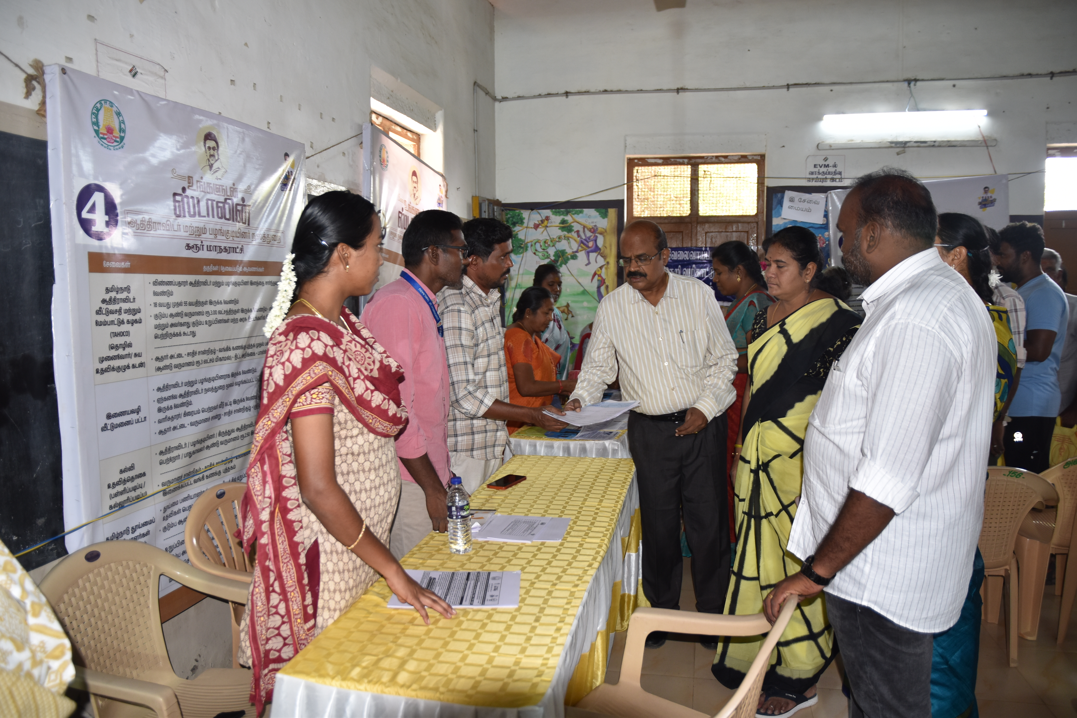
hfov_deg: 73.7
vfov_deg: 53.2
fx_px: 718
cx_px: 538
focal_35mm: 24
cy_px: 359
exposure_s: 1/60
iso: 320
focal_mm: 16
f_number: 4
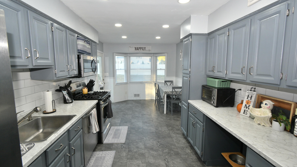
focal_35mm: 16
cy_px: 80
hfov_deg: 99.4
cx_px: 148
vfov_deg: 67.0
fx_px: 126
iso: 400
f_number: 5.6
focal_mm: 10
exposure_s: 1/80
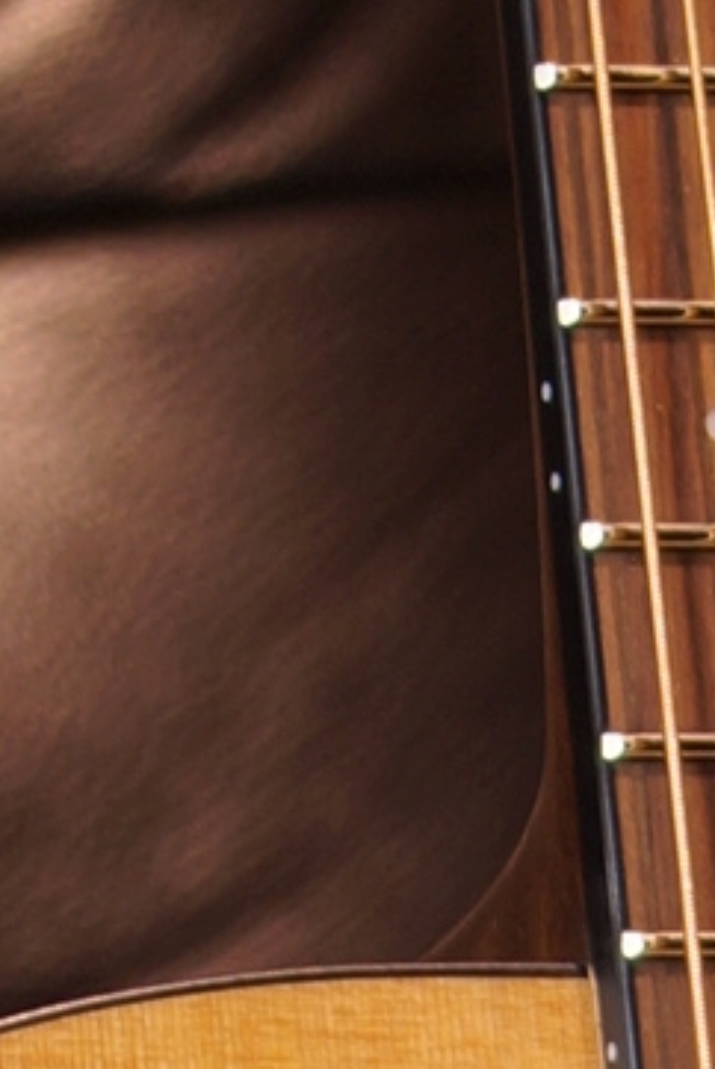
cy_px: 3313
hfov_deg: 2.2
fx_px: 18517
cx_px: 984
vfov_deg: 3.2
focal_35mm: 623
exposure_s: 1/8
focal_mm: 55
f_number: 5
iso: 100
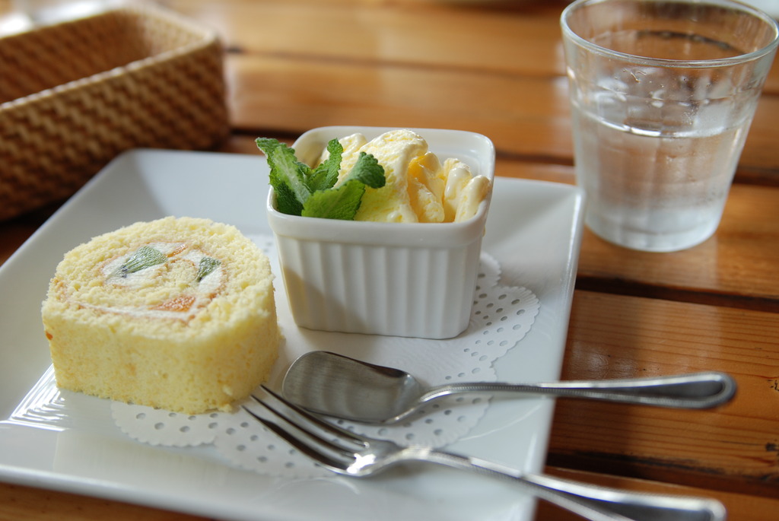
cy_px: 260
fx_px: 1105
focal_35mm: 51
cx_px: 390
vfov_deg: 26.5
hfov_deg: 38.8
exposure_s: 1/125
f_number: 2.8
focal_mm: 34
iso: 200
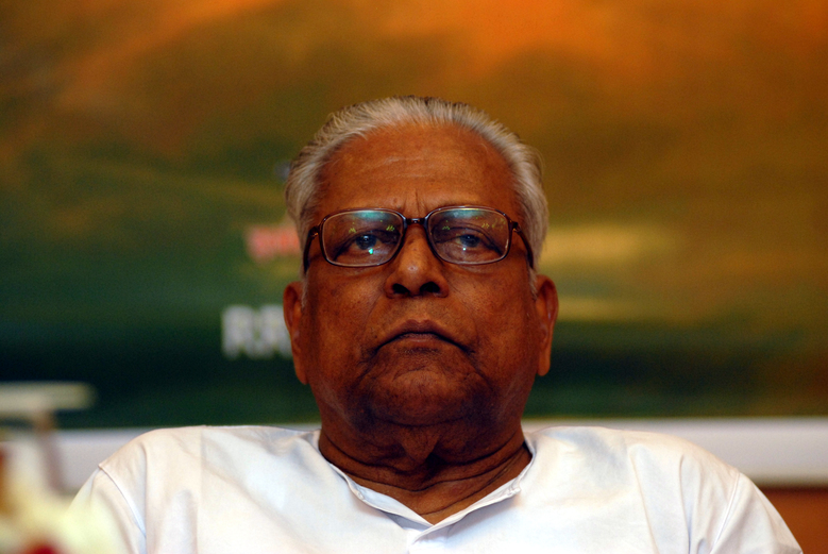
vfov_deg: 6.3
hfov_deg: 9.5
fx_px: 5007
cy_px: 277
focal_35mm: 218
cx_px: 414
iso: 400
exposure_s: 1/250
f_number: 2.8
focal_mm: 145
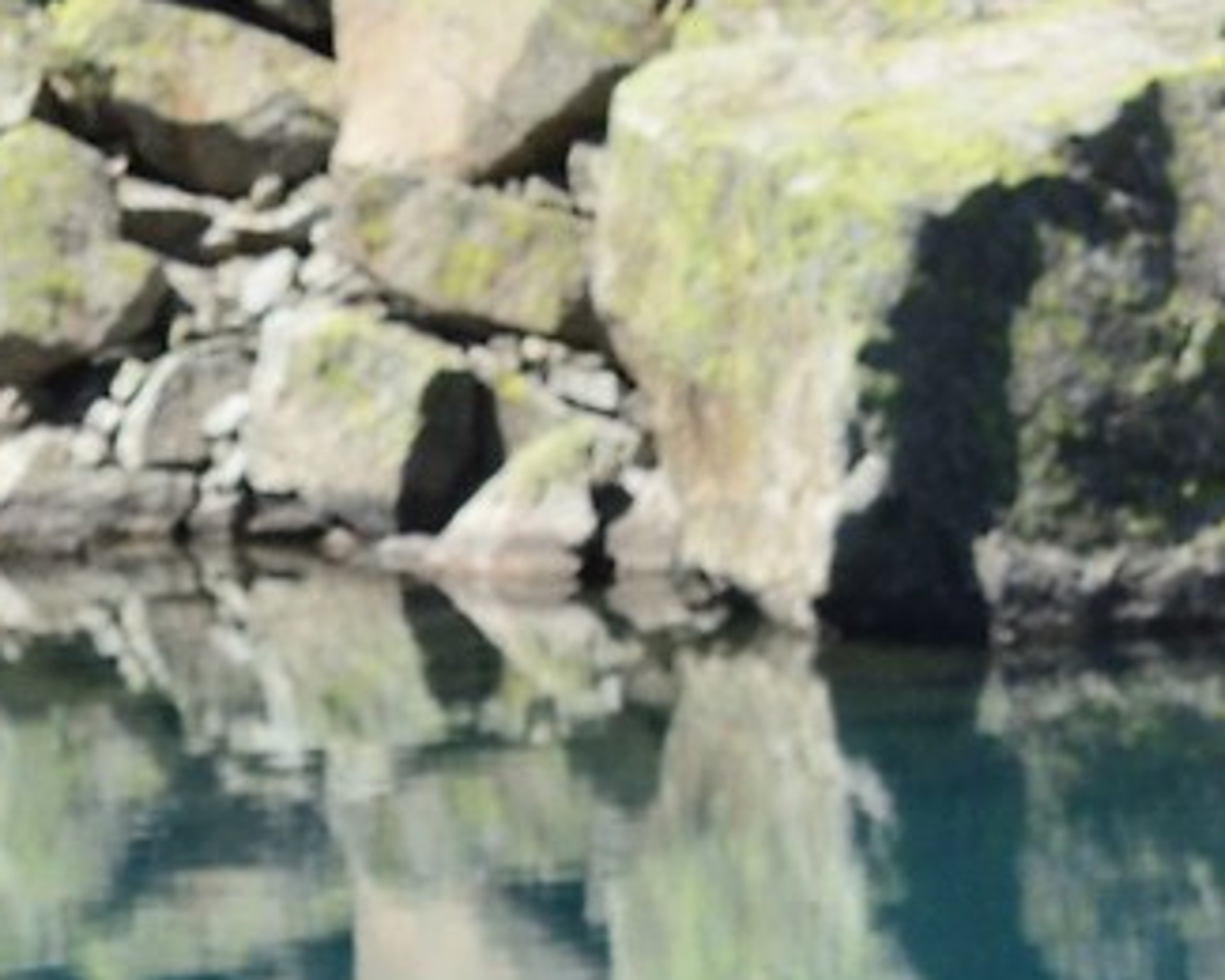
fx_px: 26394
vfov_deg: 2.1
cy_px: 1675
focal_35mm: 728
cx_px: -1319
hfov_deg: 2.6
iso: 100
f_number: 10
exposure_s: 1/125
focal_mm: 70
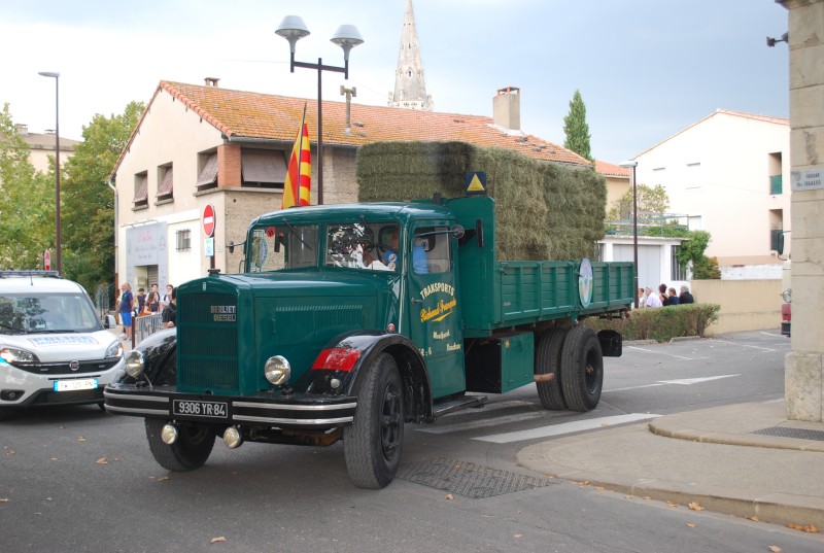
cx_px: 412
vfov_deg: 34.4
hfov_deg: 49.5
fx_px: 894
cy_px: 276
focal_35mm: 39
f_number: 4.5
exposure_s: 1/60
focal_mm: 26
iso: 200
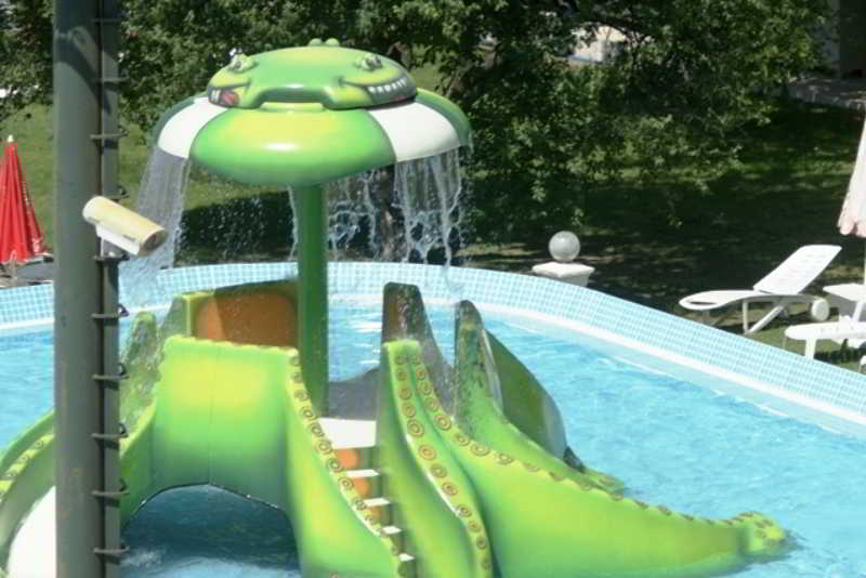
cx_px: 433
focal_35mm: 225
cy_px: 289
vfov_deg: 6.1
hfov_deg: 9.1
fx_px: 5414
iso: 200
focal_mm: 150
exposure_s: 1/320
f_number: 11
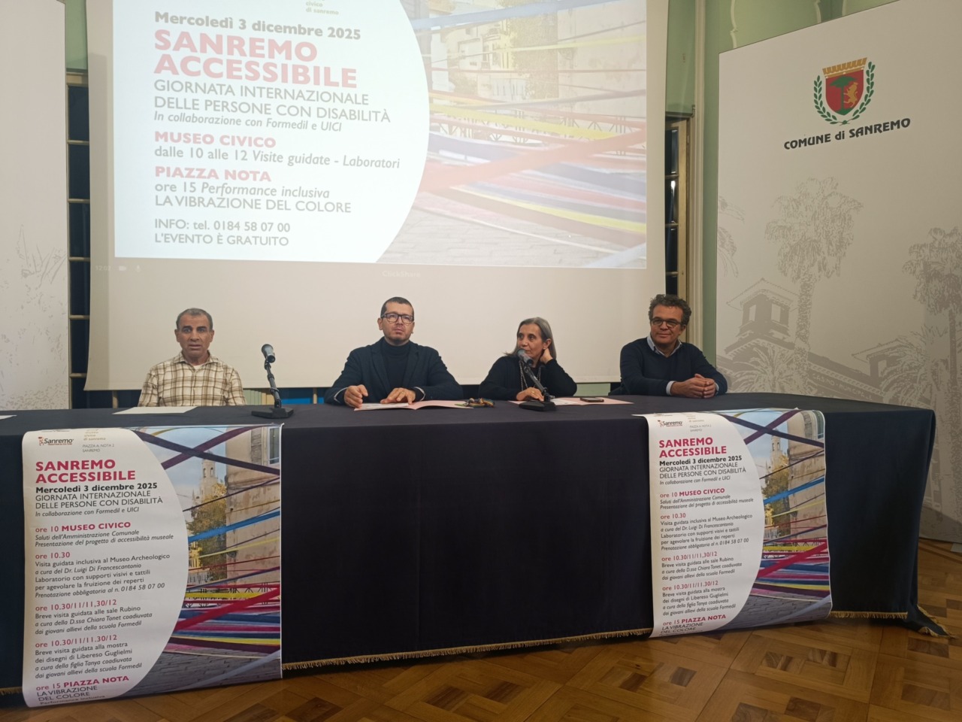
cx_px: 481
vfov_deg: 56.8
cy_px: 361
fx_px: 667
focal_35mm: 24
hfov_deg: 71.6
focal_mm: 6.14
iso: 549
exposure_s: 1/100
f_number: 1.65
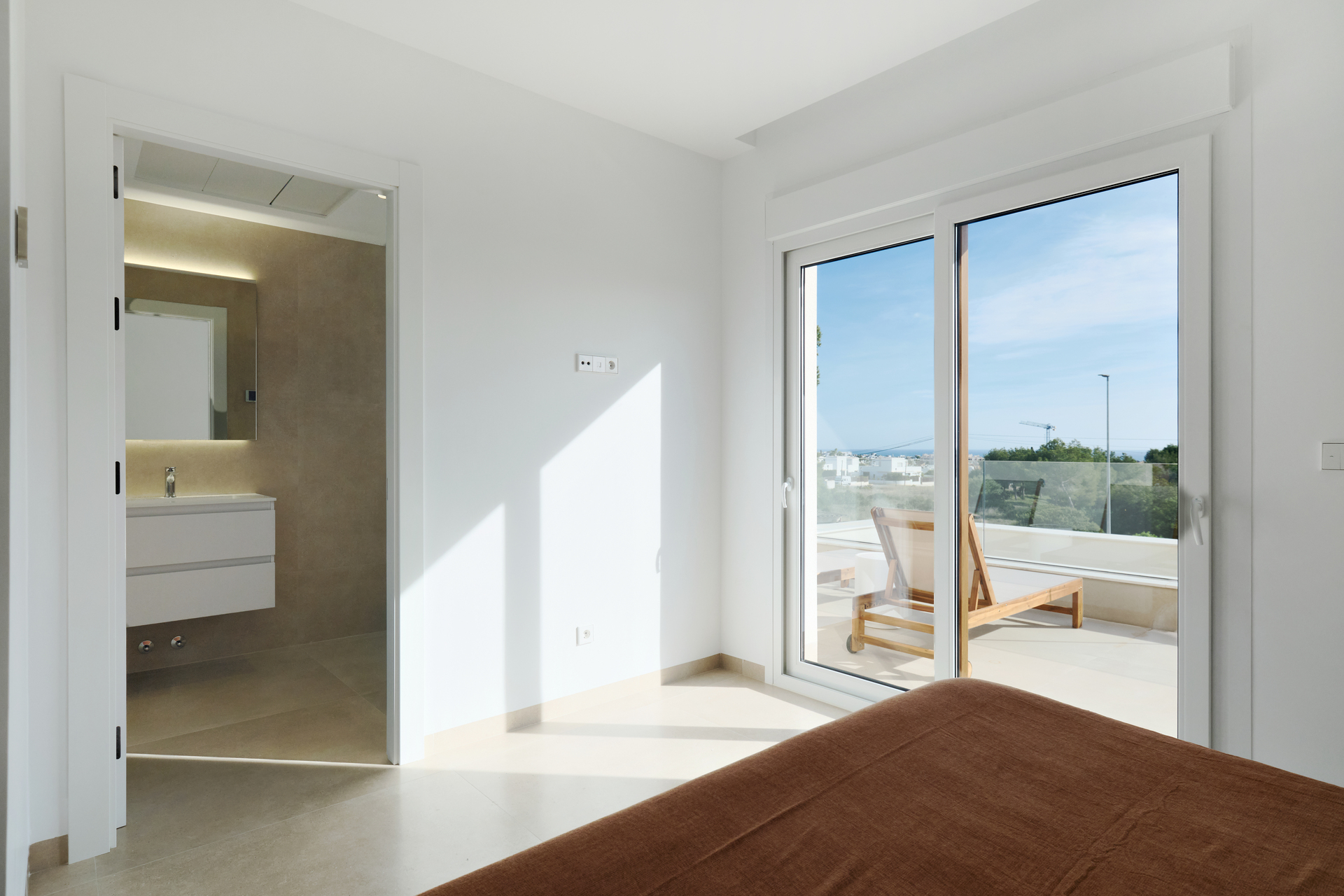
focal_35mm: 17
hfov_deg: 93.3
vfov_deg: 70.4
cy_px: 448
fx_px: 635
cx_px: 672
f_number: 5.6
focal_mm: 11.5
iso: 500
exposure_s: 1/640
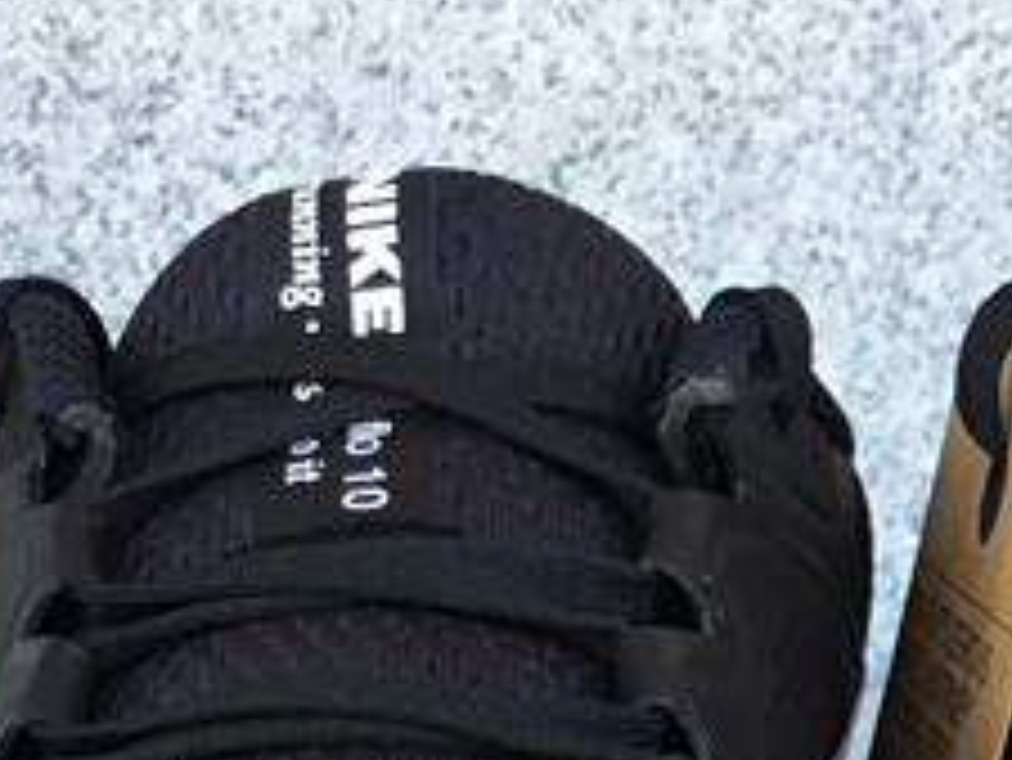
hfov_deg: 15.7
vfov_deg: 11.1
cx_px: 882
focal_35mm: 124
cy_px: 1374
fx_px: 3627
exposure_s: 1/100
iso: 40
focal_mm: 3.3
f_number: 2.4
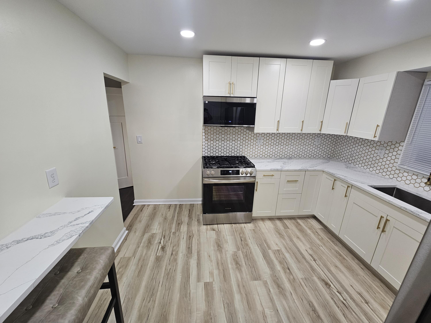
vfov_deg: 89.9
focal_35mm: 13
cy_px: 162
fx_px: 162
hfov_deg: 106.2
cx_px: 216
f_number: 2.2
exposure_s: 1/60
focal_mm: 2.2
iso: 80
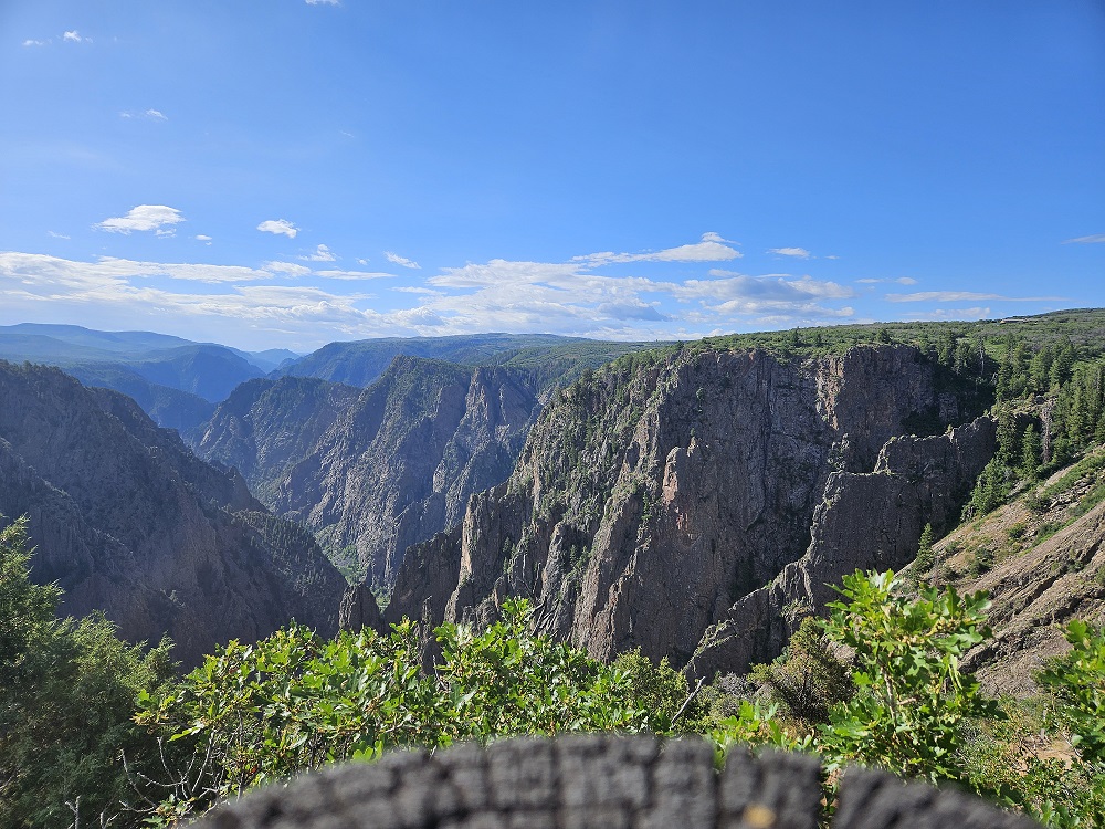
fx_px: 734
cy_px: 414
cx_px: 552
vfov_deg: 58.9
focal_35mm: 23
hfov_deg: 73.9
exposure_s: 1/2027
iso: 25
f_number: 1.8
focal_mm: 5.4
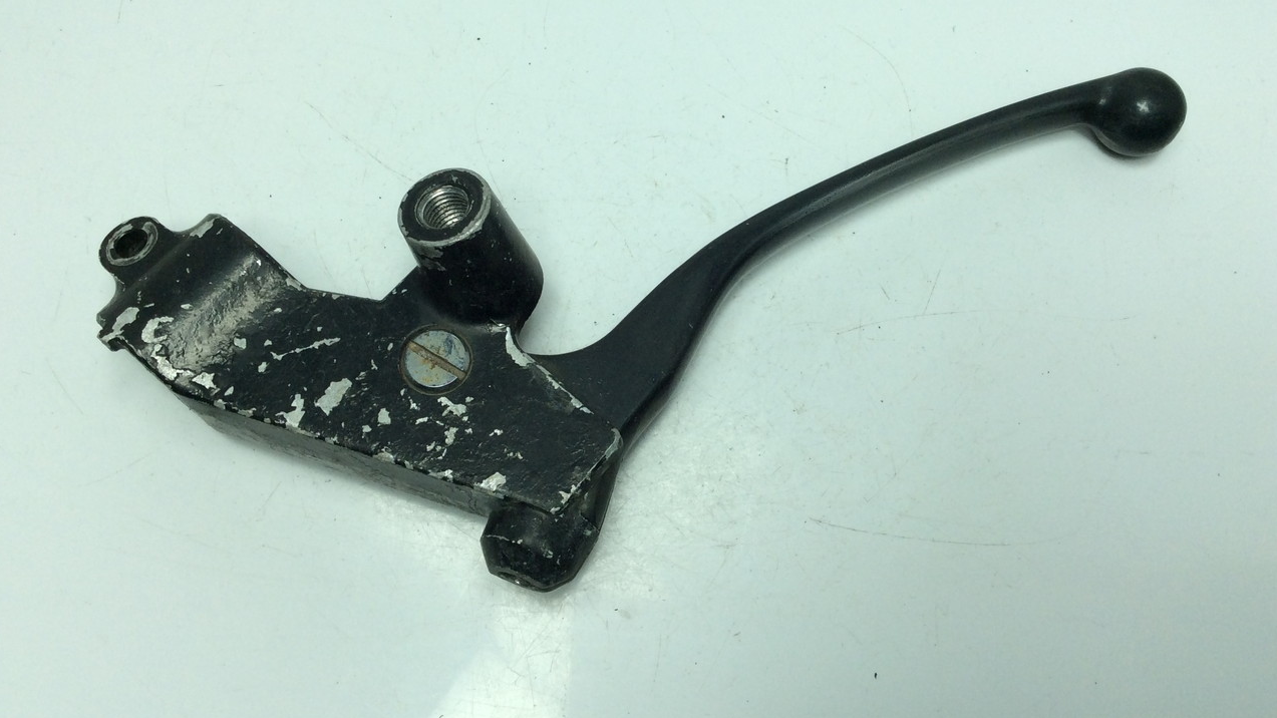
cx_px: 638
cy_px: 263
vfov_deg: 33.5
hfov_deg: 56.6
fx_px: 1185
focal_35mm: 35
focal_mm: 3.3
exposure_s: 1/539
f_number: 2.4
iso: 32
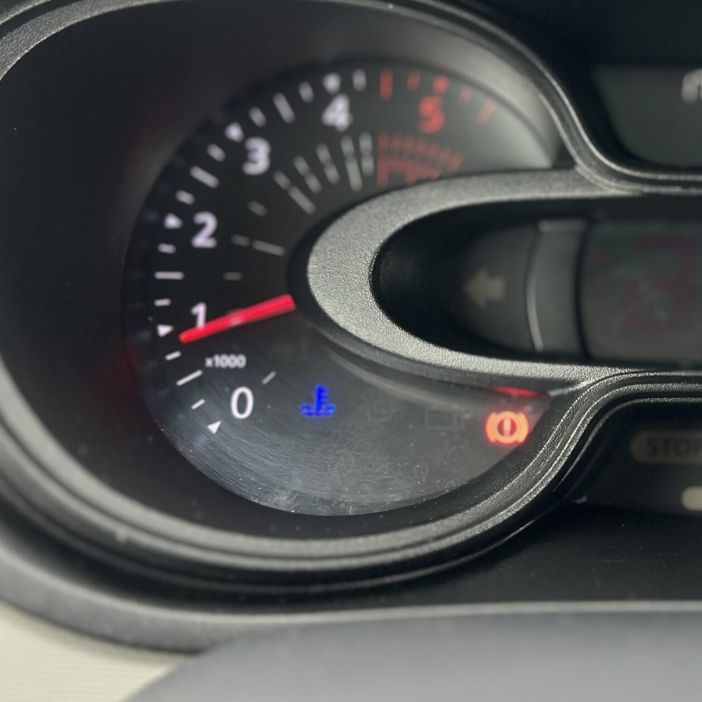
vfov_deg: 20.2
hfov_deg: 19.6
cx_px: 699
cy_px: 289
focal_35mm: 86
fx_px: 1973
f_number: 1.78
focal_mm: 6.86
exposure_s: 1/50
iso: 250
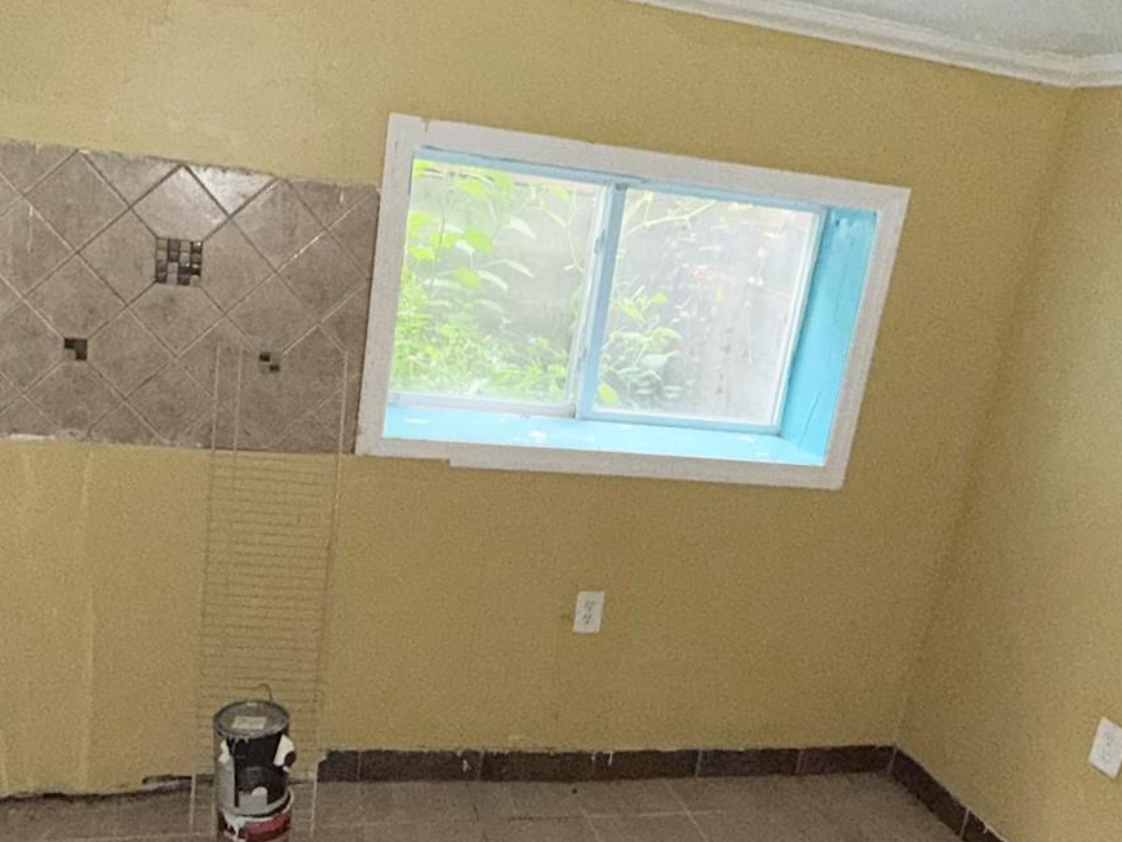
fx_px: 1070
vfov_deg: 42.8
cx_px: 500
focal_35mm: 33
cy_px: 483
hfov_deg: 55.2
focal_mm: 2.22
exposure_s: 1/60
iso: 125
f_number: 2.2
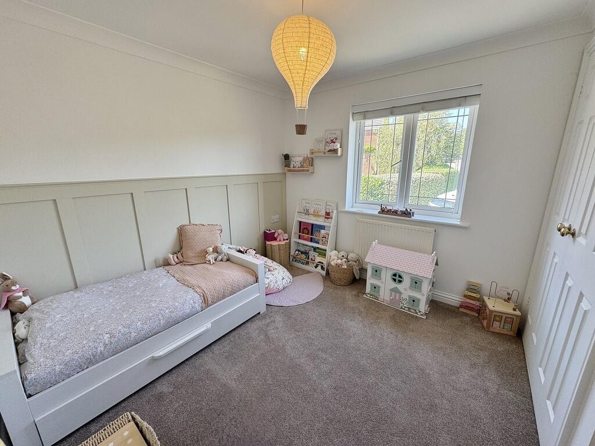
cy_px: 223
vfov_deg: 85.7
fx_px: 241
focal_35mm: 14
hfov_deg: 102.1
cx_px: 298
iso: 100
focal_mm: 2.22
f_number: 2.2
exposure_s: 1/100
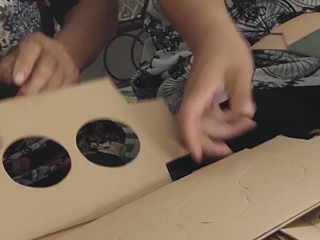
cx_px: 469
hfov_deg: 12.9
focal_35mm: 145
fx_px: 1341
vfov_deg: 10.1
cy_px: -26
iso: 205
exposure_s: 1/50
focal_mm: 4.27
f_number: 1.8
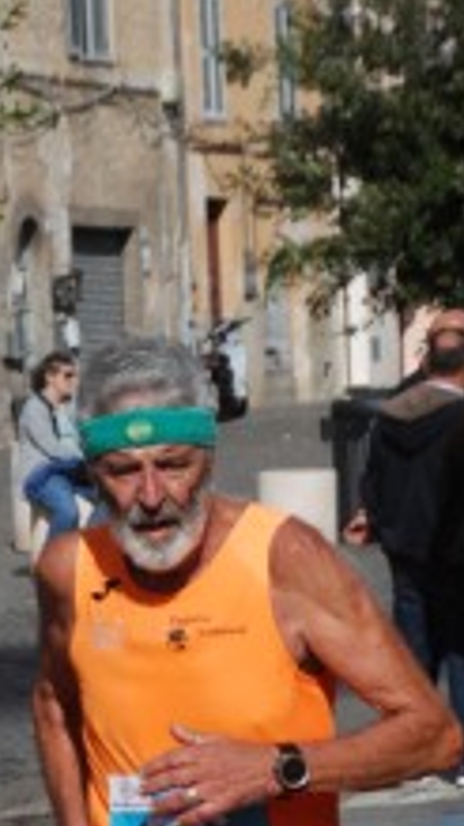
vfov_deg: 7.5
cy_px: 996
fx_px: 6241
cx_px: 55
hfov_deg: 4.3
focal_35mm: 285
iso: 1000
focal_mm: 66
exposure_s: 1/2500
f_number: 9
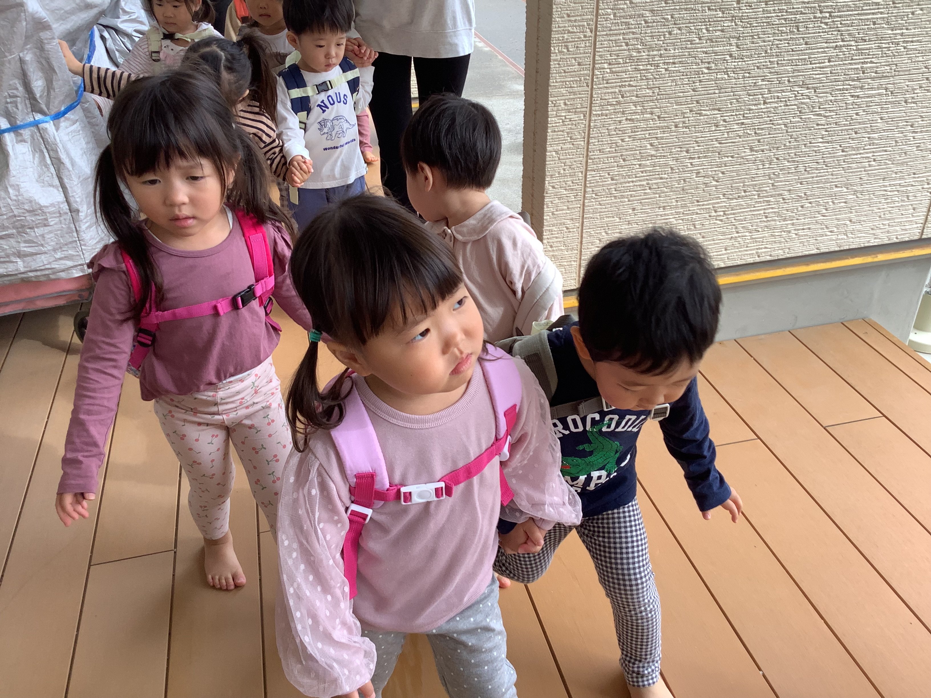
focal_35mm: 31
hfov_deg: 58.4
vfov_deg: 45.4
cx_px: 466
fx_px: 834
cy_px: 349
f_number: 2.4
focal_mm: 3.3
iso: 25
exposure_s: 1/237
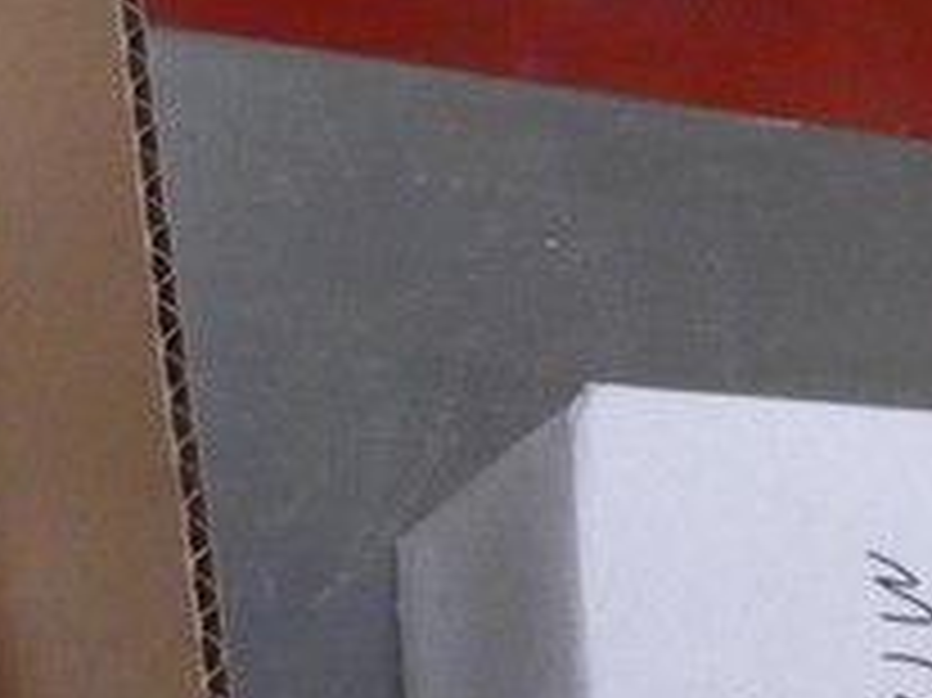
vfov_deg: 20.7
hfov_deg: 22.4
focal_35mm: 70
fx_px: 1884
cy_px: 567
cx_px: -493
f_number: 8
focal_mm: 3.6
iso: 1000
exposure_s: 1/60
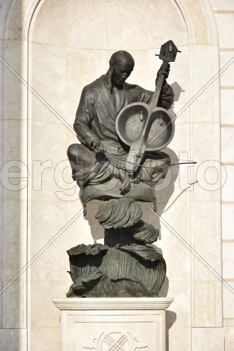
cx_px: 117
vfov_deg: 19.5
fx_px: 1023
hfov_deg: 13.0
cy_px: 176
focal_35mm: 105
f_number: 5.3
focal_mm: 70
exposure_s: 1/500
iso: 100
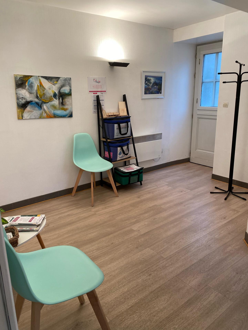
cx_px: 124
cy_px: 165
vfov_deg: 67.3
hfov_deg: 53.1
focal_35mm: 26
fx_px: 248
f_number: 1.8
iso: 80
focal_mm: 4.25
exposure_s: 1/100
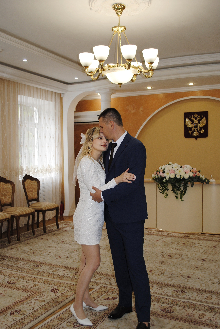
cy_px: 164
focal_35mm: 36
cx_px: 110
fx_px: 329
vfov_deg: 53.1
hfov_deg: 37.0
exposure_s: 1/60
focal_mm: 24
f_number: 4
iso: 200
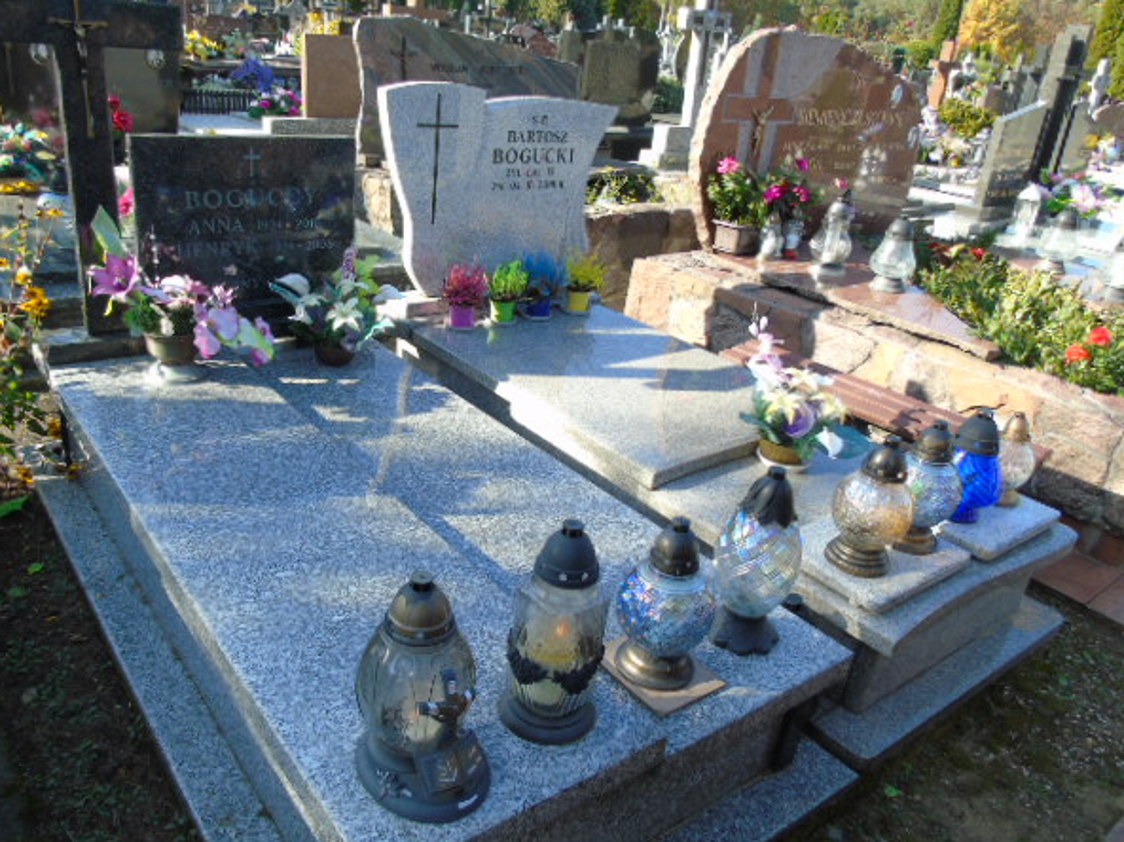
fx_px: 876
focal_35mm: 27
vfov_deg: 51.3
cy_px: 434
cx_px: 519
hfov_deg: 65.3
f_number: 3.4
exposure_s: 1/200
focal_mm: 4.4
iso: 80
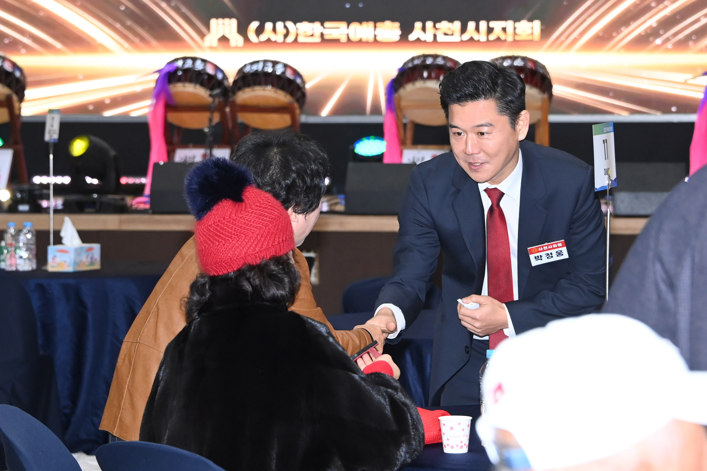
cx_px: 368
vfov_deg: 8.7
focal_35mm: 158
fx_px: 3103
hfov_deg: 13.0
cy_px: 160
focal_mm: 112
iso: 3200
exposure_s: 1/250
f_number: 6.3
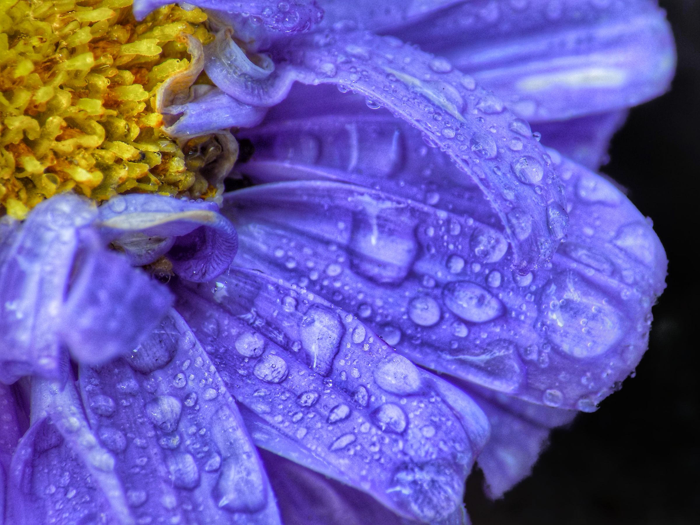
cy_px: 262
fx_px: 3842
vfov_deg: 7.8
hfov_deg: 10.4
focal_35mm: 190
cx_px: 350
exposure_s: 1/50
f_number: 5.4
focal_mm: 33.7
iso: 80
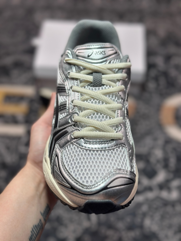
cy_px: 120
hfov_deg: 30.3
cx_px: 90
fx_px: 335
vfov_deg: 39.7
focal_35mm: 48
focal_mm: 6.86
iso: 80
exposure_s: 1/797
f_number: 1.78
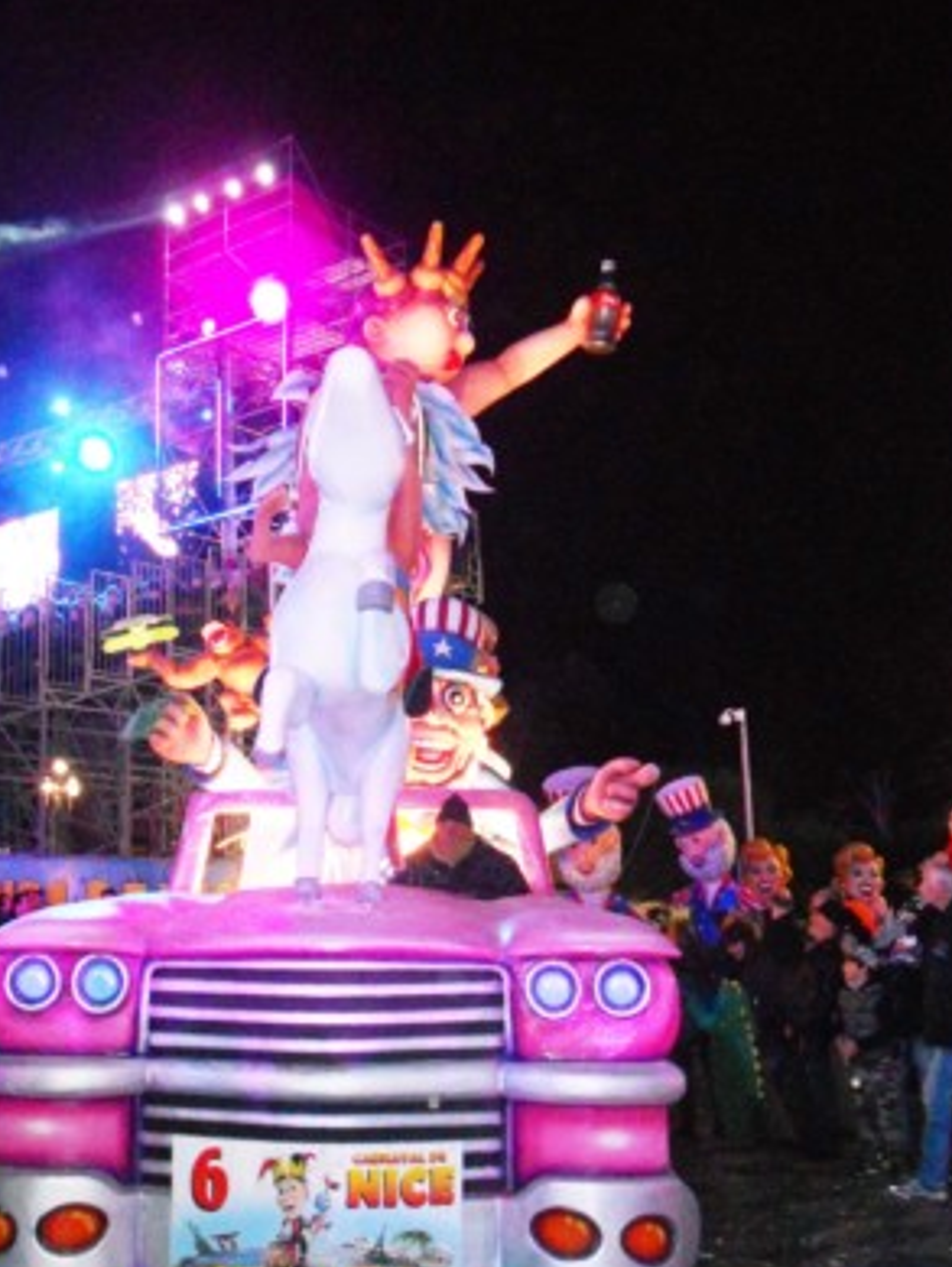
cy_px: 724
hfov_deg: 35.0
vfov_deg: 45.6
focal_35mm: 41
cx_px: 362
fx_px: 1502
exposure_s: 1/25
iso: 640
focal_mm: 5.8
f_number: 3.5
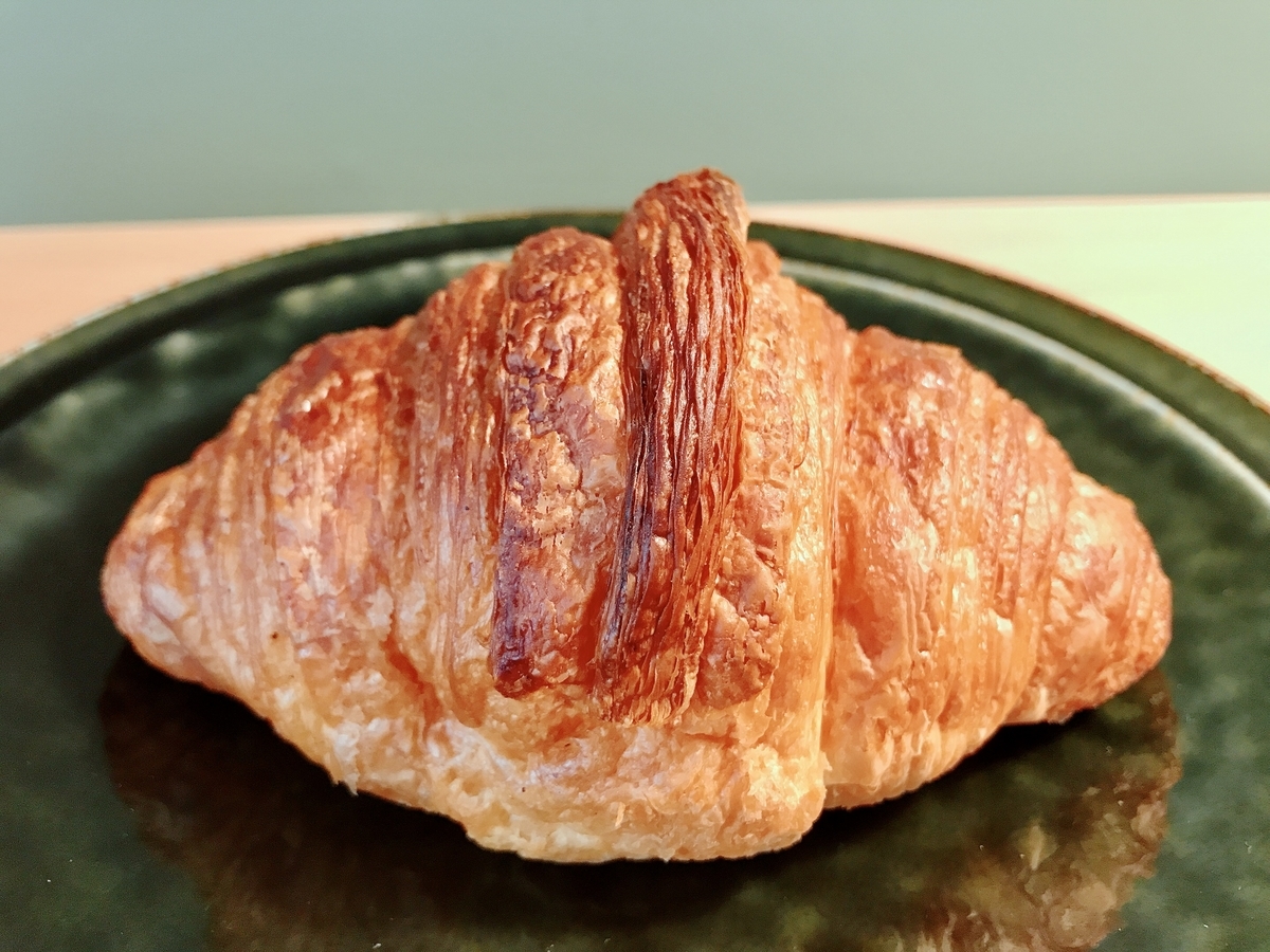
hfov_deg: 63.4
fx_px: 1027
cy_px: 476
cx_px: 635
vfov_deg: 49.7
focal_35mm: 28
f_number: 1.8
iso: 80
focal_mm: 3.99
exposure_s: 1/17
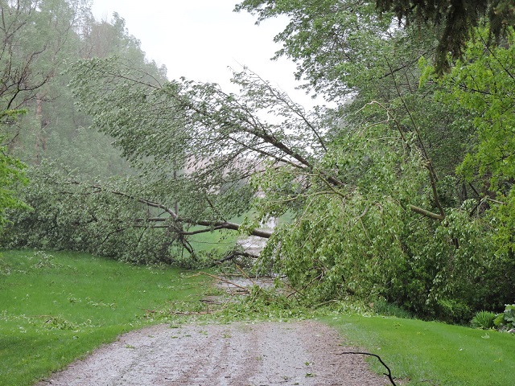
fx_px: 1562
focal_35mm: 105
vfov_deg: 14.1
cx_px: 258
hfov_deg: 18.7
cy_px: 193
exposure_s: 1/25
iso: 400
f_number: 4.8
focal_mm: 18.8
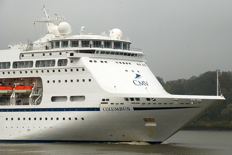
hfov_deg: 15.2
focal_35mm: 135
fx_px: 871
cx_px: 116
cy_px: 78
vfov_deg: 10.2
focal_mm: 90
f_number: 10
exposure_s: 1/200
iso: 200
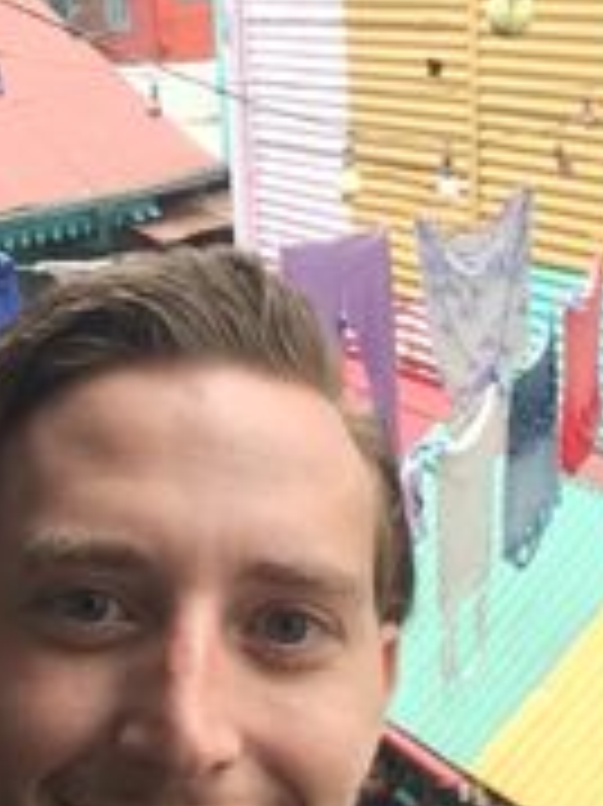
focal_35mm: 67
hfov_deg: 21.8
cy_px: 603
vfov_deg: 28.6
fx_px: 1558
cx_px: 166
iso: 64
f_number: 2.4
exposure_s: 1/30
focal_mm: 2.15
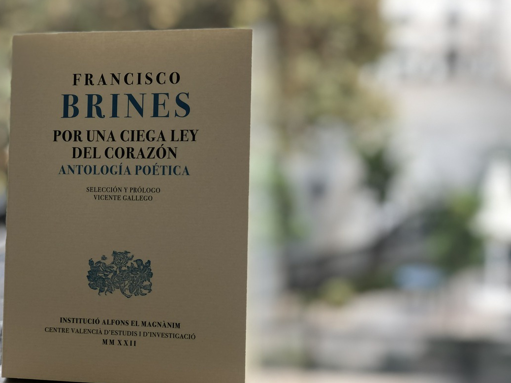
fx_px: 856
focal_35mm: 58
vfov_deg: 25.2
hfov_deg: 33.2
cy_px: 189
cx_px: 253
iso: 20
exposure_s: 1/33
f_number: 2.8
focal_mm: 6.6
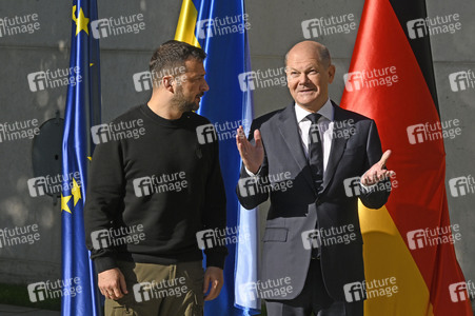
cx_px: 238
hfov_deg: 15.2
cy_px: 158
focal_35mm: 135
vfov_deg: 10.1
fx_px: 1780
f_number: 22
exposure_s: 1/800
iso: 1600
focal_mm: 135
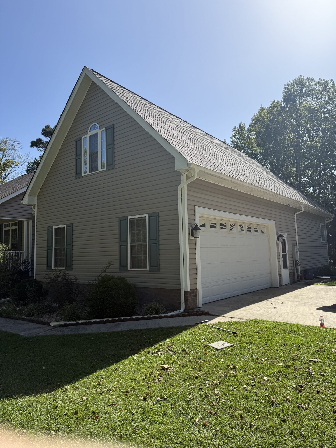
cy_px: 224
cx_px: 168
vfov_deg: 71.6
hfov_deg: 56.8
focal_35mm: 24
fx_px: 311
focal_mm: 6.76
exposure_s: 1/4975
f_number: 1.78
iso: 80
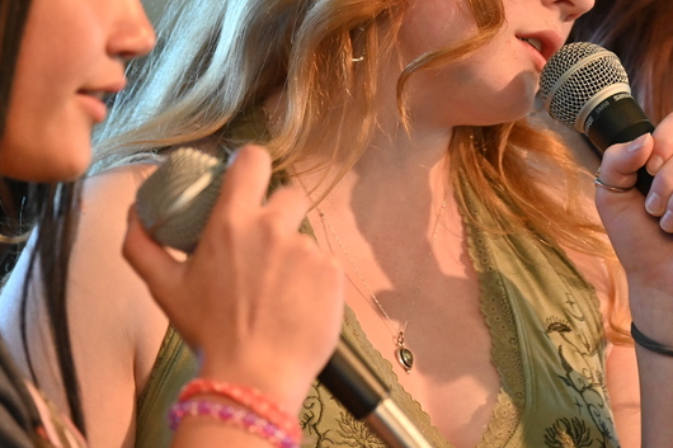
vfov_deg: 3.6
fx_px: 7045
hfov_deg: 5.5
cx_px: 377
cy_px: 17
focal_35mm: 377
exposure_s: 1/50
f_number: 5.3
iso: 1600
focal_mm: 130
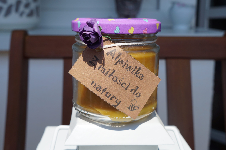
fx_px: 254
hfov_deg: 47.9
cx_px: 113
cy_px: 75
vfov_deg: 33.0
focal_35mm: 40
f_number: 8
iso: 100
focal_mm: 27
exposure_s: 1/400
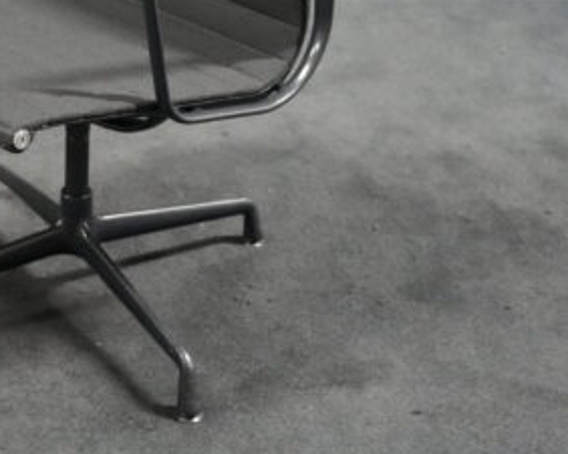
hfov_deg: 24.4
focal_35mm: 76
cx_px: 66
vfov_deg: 19.8
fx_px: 1276
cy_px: 56
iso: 12800
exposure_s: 1/25
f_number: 4
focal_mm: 38
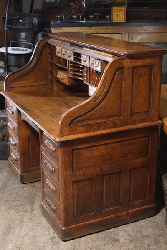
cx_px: 84
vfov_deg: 37.5
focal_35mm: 53
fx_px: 369
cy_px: 125
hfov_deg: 25.5
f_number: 3.6
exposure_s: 1/125
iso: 3200
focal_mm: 35
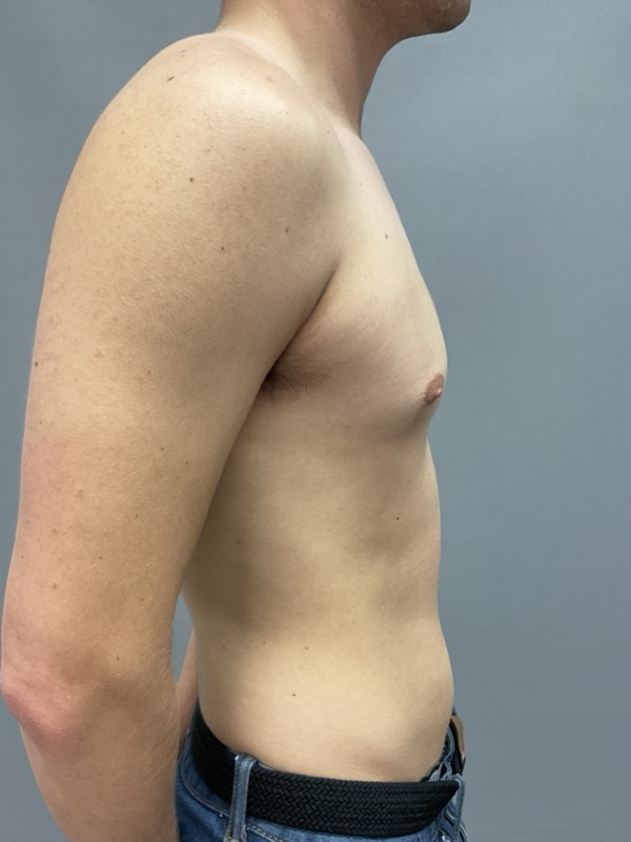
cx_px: 316
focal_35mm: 29
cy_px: 421
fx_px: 705
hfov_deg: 48.2
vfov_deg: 61.7
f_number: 1.8
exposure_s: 1/60
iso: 50
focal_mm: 3
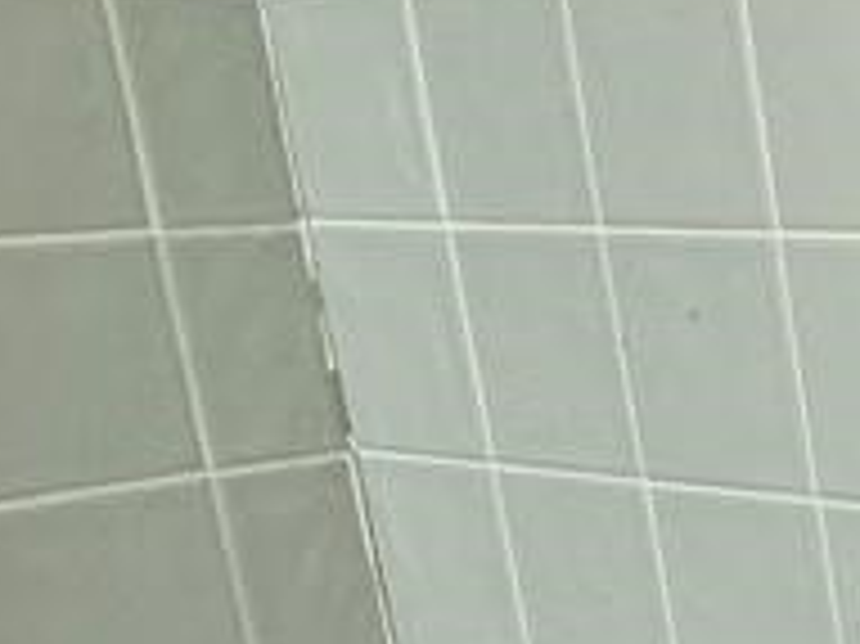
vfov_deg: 19.5
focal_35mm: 75
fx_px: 1862
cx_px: 1981
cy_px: 477
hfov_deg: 15.7
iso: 320
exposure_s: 1/60
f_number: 2.2
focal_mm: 2.22
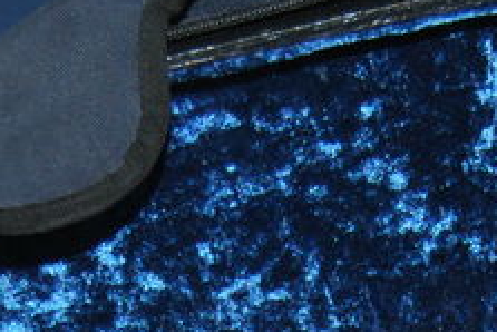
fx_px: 2417
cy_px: 699
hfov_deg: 11.7
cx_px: 223
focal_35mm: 175
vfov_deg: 7.5
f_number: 4
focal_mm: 26
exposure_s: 1/60
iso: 200
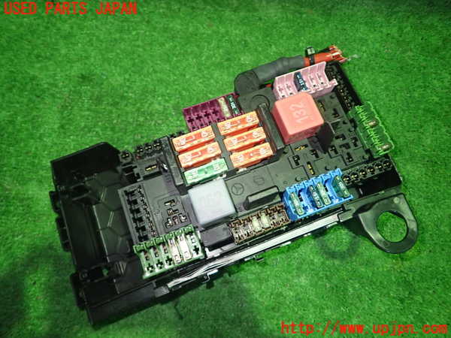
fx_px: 326
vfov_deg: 54.9
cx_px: 226
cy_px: 169
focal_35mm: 25
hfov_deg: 69.4
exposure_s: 1/30
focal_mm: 4.5
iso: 500
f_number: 2
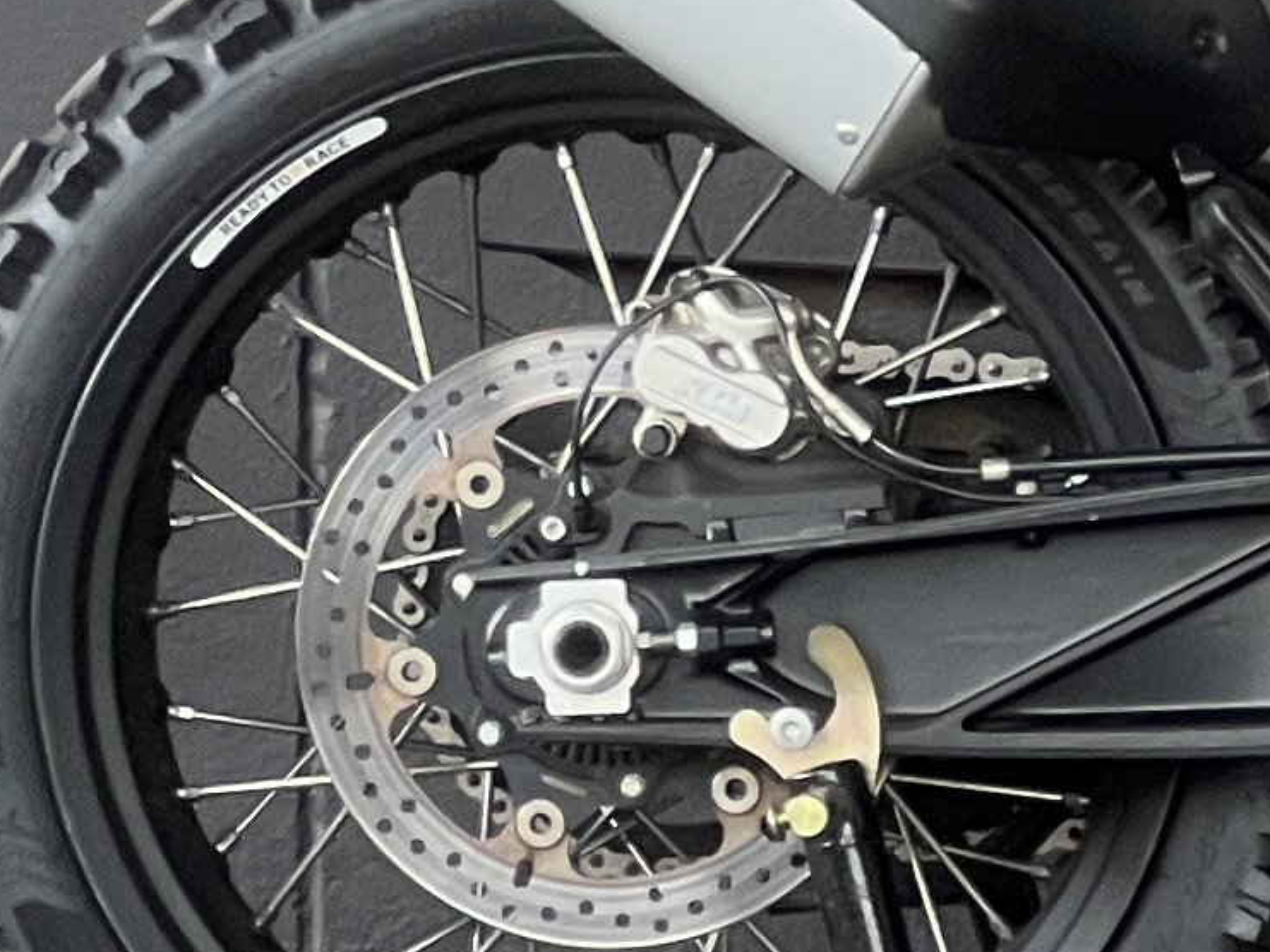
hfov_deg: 4.7
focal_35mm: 419
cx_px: 2429
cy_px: -36
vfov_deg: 3.5
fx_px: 15375
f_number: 2.8
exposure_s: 1/99
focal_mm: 9
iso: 80
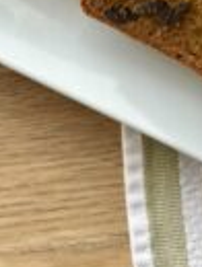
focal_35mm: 184
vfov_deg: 10.4
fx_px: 1427
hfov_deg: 8.0
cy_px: -109
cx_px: 236
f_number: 1.78
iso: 80
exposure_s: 1/231
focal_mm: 6.86
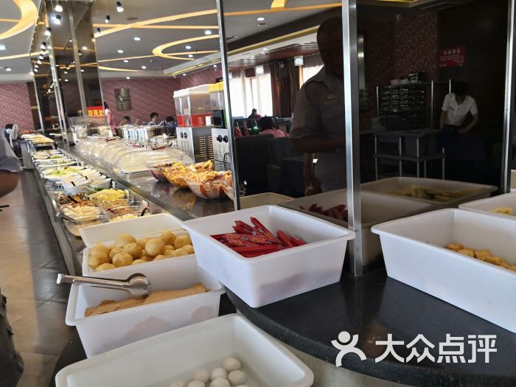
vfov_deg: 51.4
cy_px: 194
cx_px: 258
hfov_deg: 65.3
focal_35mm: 27
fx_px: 402
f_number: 1.6
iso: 200
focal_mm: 3.95
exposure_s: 1/50
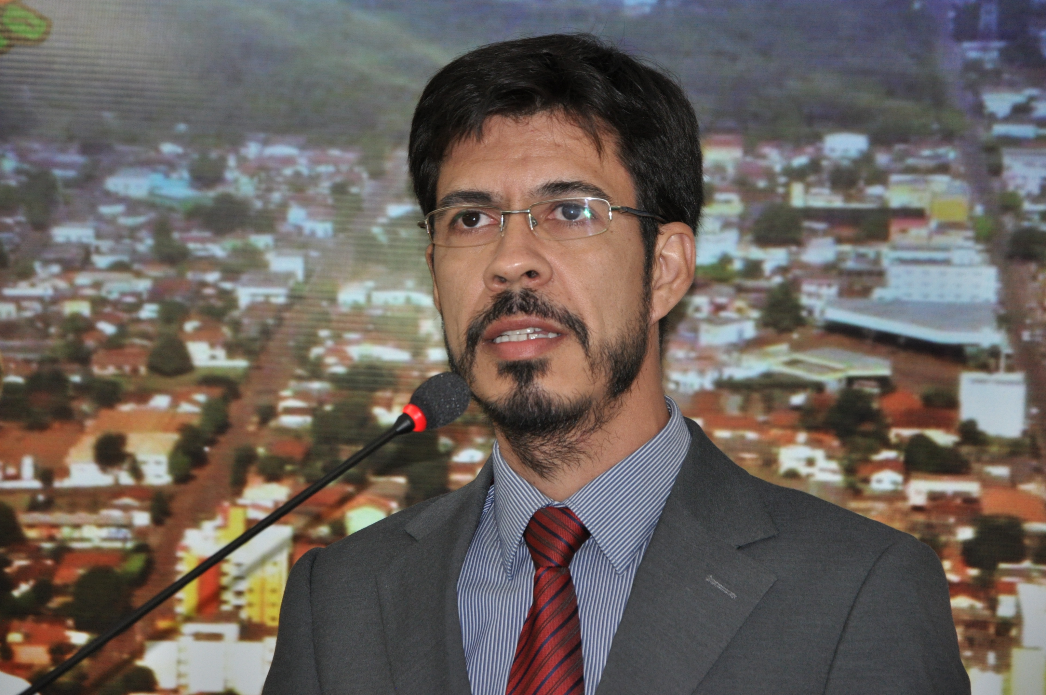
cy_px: 348
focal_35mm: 158
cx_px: 523
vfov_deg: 8.7
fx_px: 4571
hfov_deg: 13.1
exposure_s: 1/60
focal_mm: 105
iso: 800
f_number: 5.6
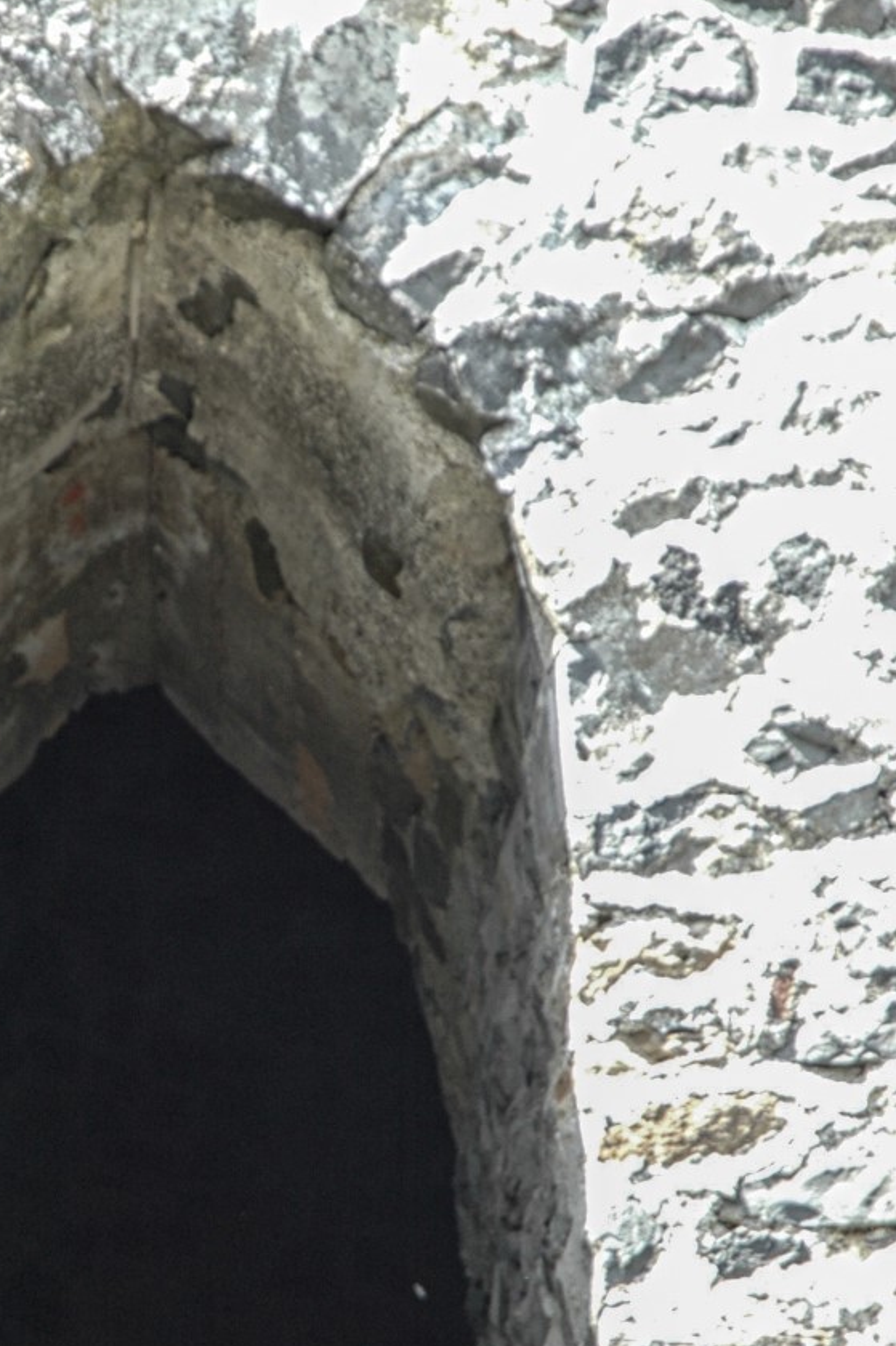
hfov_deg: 6.7
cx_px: 173
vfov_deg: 10.1
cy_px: 824
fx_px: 7587
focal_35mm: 203
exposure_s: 1/125
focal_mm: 70
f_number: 5.6
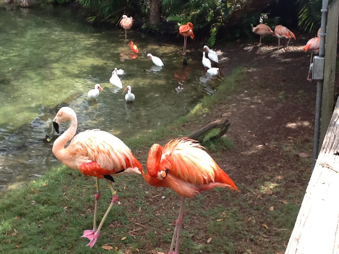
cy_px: 127
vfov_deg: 44.2
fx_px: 313
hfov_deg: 56.8
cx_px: 170
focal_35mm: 32
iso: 64
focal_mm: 2.03
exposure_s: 1/307
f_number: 2.4
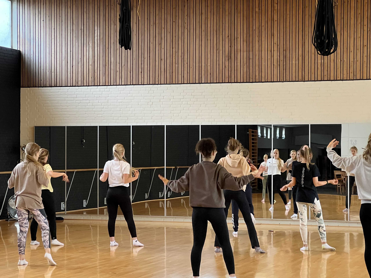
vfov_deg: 16.1
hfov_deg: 21.3
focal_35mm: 92
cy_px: 142
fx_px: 986
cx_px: 190
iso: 500
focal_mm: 9
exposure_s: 1/100
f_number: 2.8
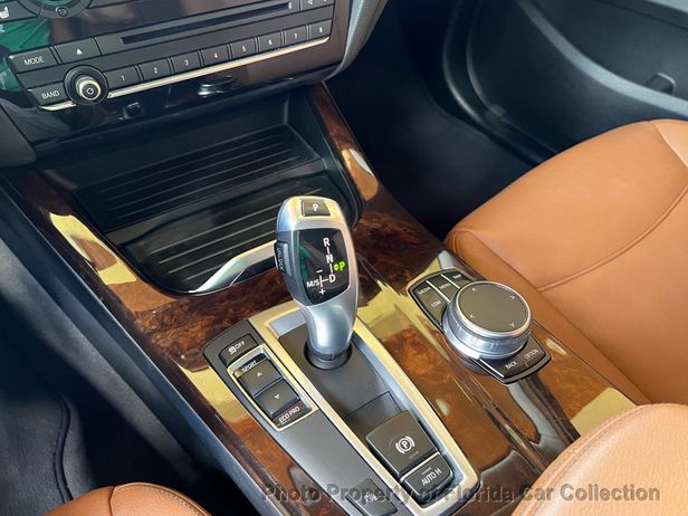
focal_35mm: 27
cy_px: 249
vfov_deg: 51.3
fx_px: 537
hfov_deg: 65.3
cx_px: 340
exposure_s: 1/60
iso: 320
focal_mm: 5.7
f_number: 1.5
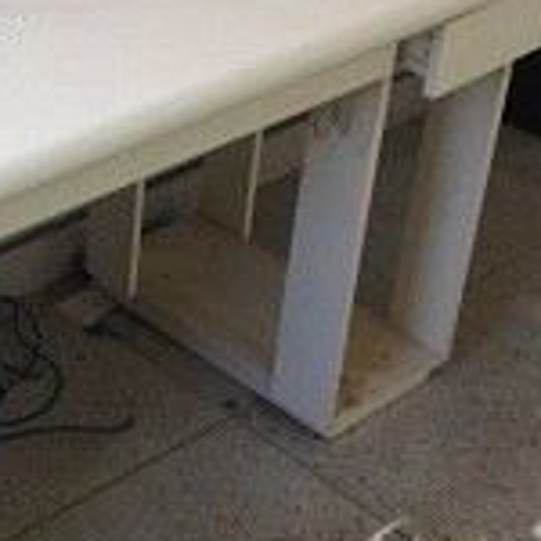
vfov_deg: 17.5
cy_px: 202
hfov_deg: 17.1
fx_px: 1750
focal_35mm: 99
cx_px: -32
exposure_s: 1/20
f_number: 2.4
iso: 64
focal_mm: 4.28
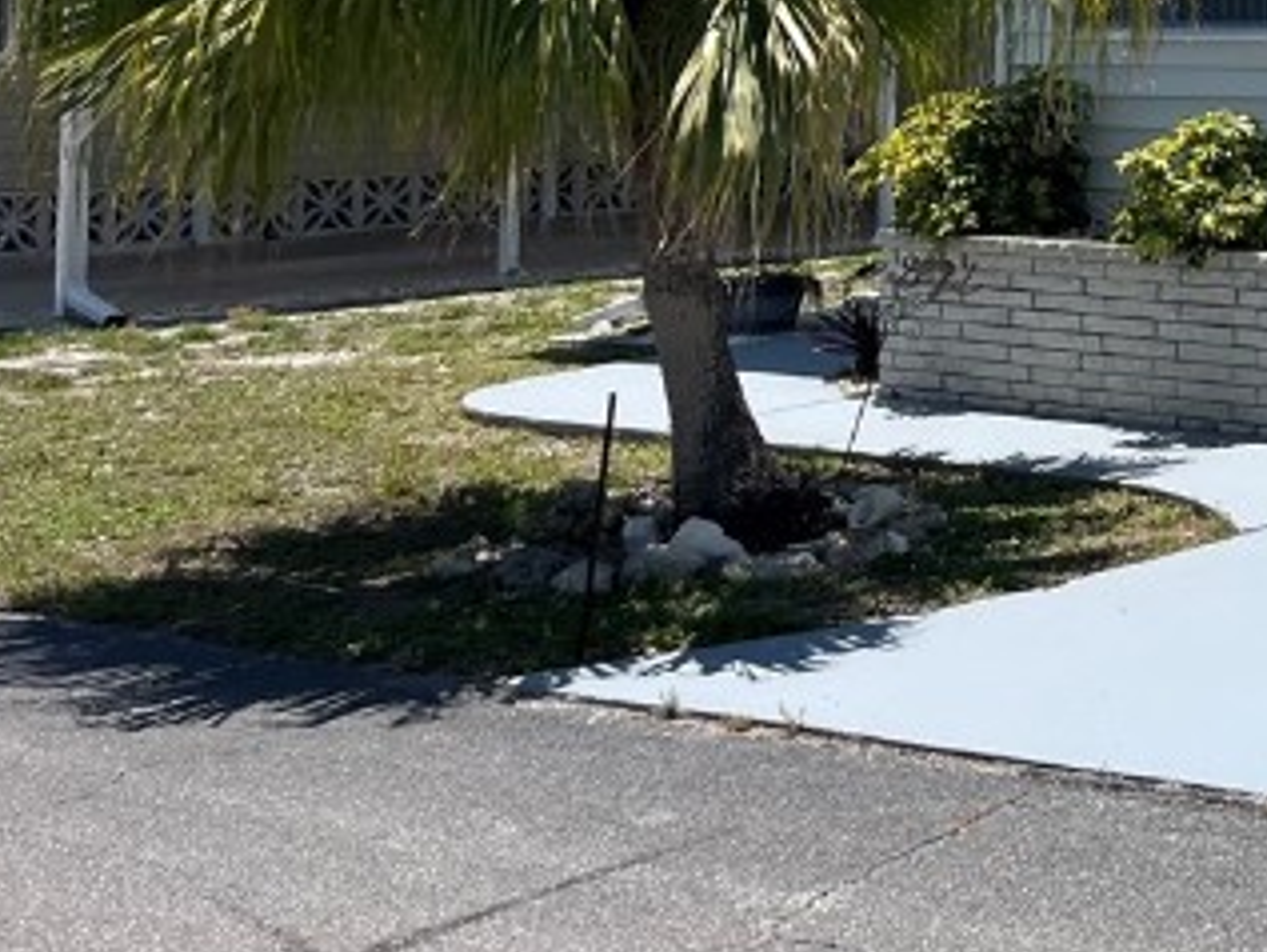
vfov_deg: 16.9
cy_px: -144
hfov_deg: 20.0
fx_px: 3076
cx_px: 1926
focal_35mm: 84
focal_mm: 5.1
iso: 50
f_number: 1.6
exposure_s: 1/4484
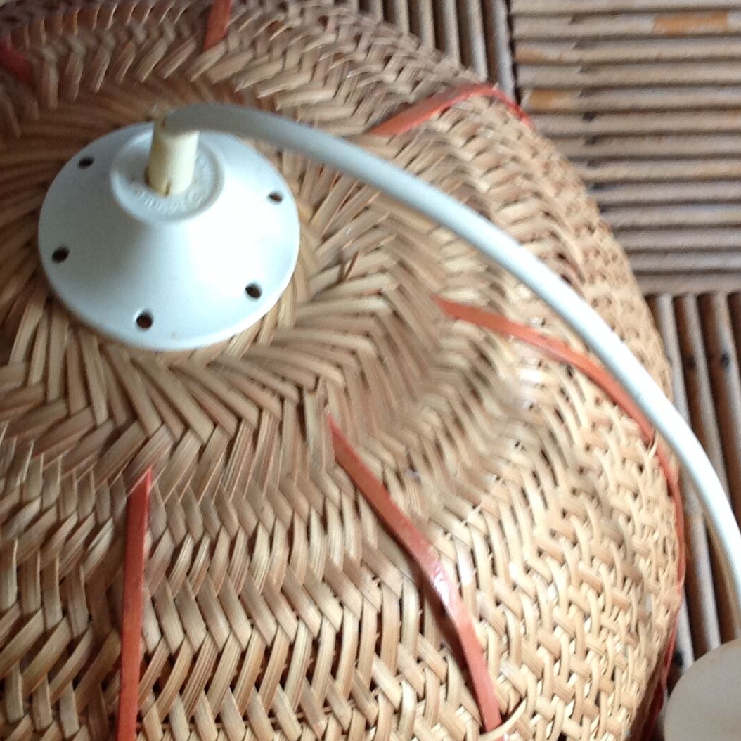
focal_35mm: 76
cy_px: 529
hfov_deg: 22.6
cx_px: 210
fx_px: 1841
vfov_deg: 22.6
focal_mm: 4.28
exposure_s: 1/15
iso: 100
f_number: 2.4
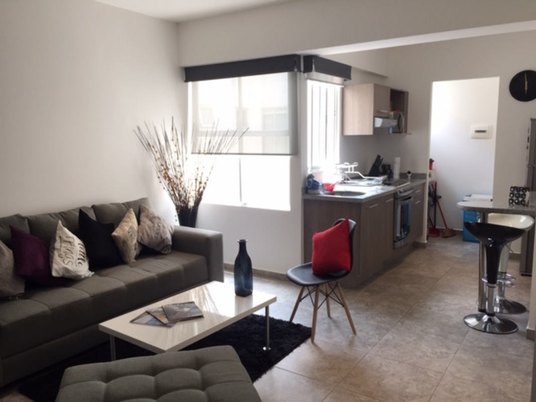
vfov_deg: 48.2
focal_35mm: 29
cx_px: 268
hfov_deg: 61.6
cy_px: 201
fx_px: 449
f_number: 2.2
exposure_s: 1/40
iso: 32
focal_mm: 4.15
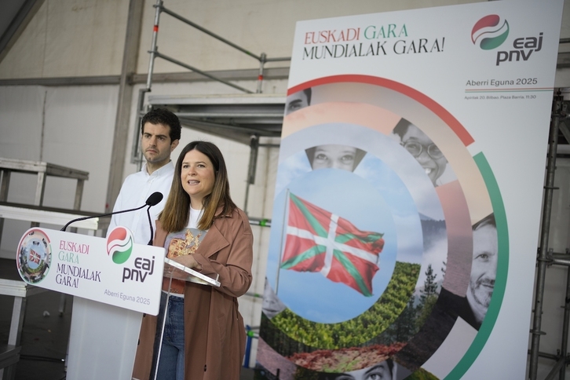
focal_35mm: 35
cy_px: 190
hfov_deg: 54.4
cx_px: 285
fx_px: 554
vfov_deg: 37.9
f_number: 2.2
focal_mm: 35
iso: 250
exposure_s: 1/400
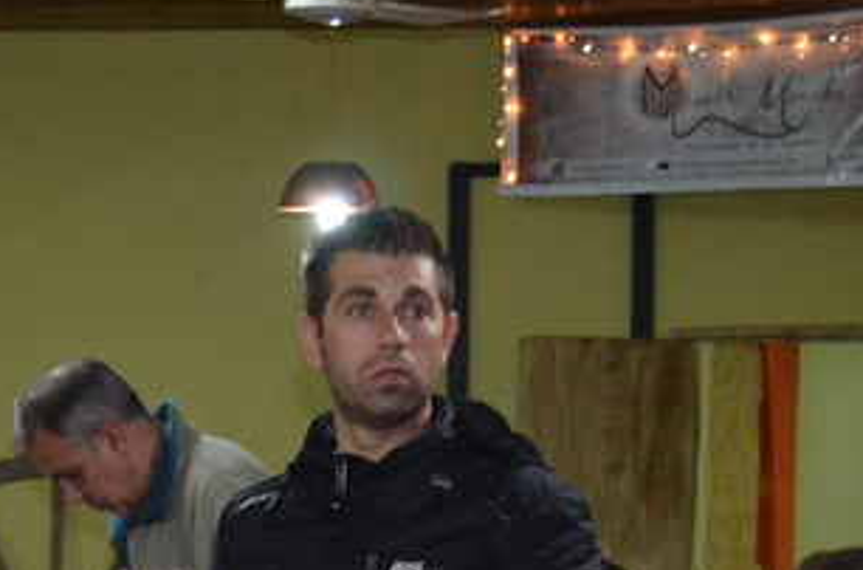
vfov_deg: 7.7
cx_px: -268
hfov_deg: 11.7
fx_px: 4110
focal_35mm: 172
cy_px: 1061
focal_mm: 29
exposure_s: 1/60
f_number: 4.5
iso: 2500
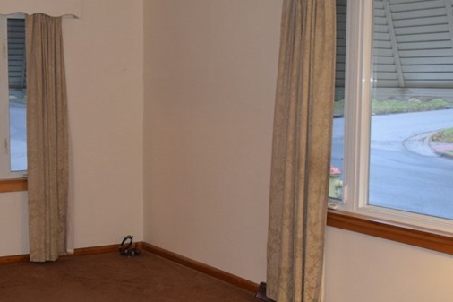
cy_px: 192
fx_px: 730
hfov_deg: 33.9
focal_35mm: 58
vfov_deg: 23.3
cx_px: 123
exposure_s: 1/60
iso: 1600
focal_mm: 18
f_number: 3.5
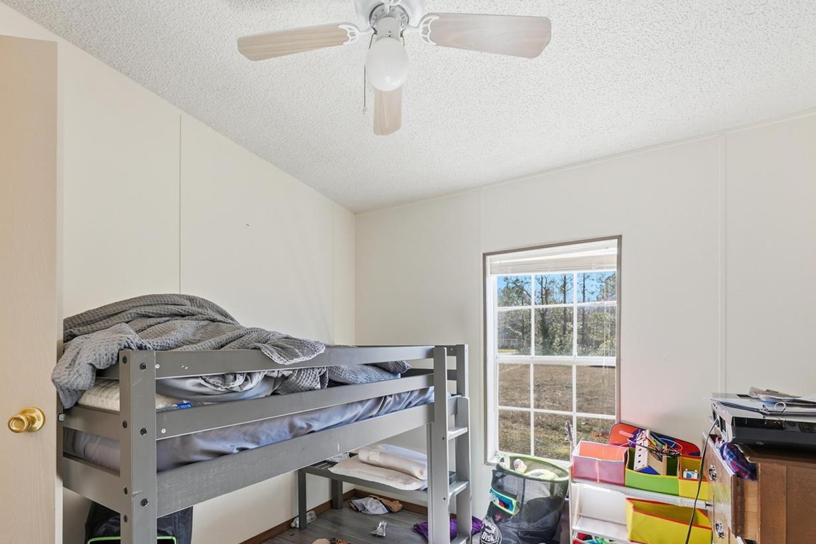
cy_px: 337
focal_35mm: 18
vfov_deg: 66.4
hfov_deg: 89.7
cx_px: 369
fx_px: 408
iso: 400
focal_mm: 14
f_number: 8
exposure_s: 1/1000
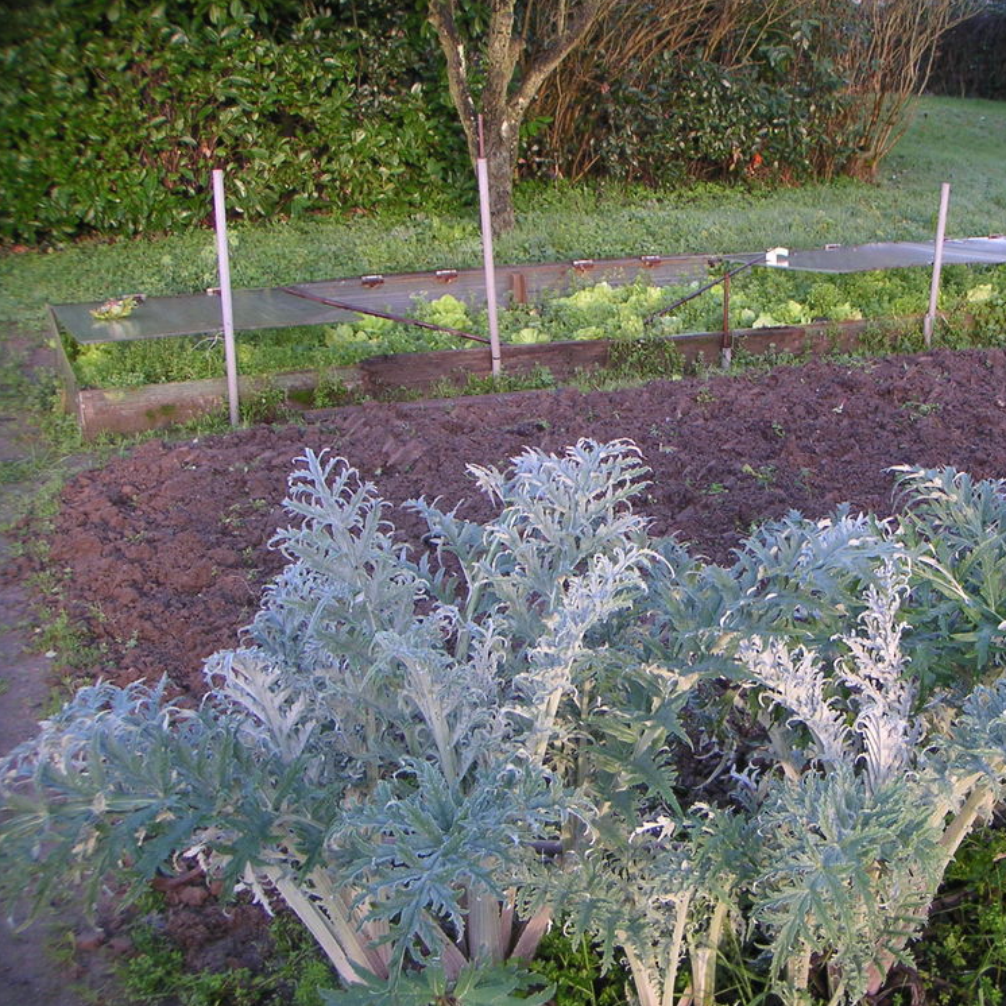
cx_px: 670
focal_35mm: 45
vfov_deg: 37.6
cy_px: 502
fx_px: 1480
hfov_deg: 37.2
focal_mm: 6
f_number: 2.8
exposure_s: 1/45
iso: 50
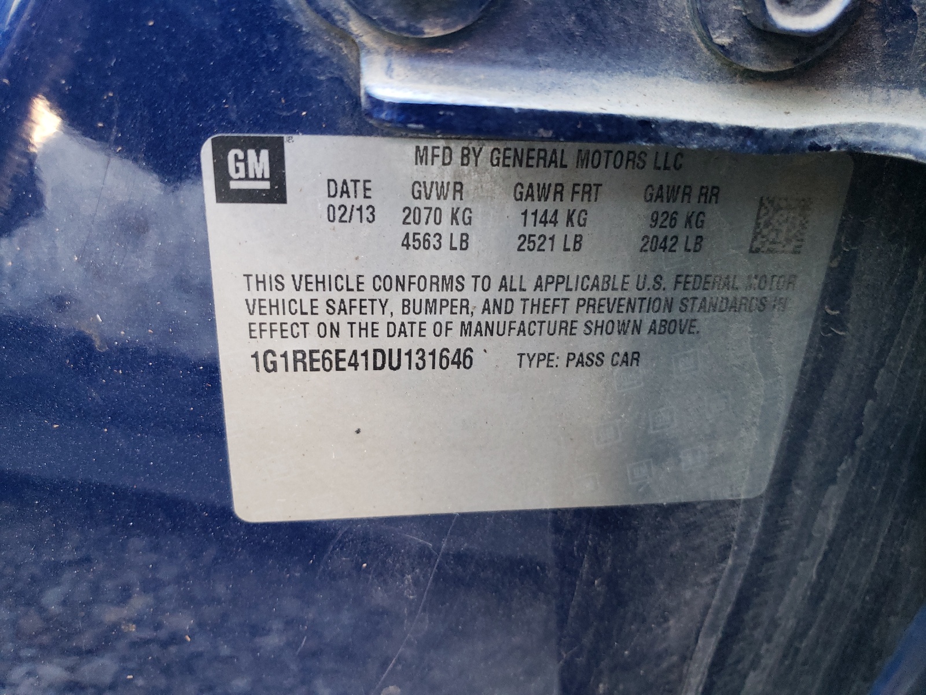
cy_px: 348
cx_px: 463
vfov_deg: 53.1
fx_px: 696
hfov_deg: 67.3
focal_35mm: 26
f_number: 1.5
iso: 155
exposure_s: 1/60.2
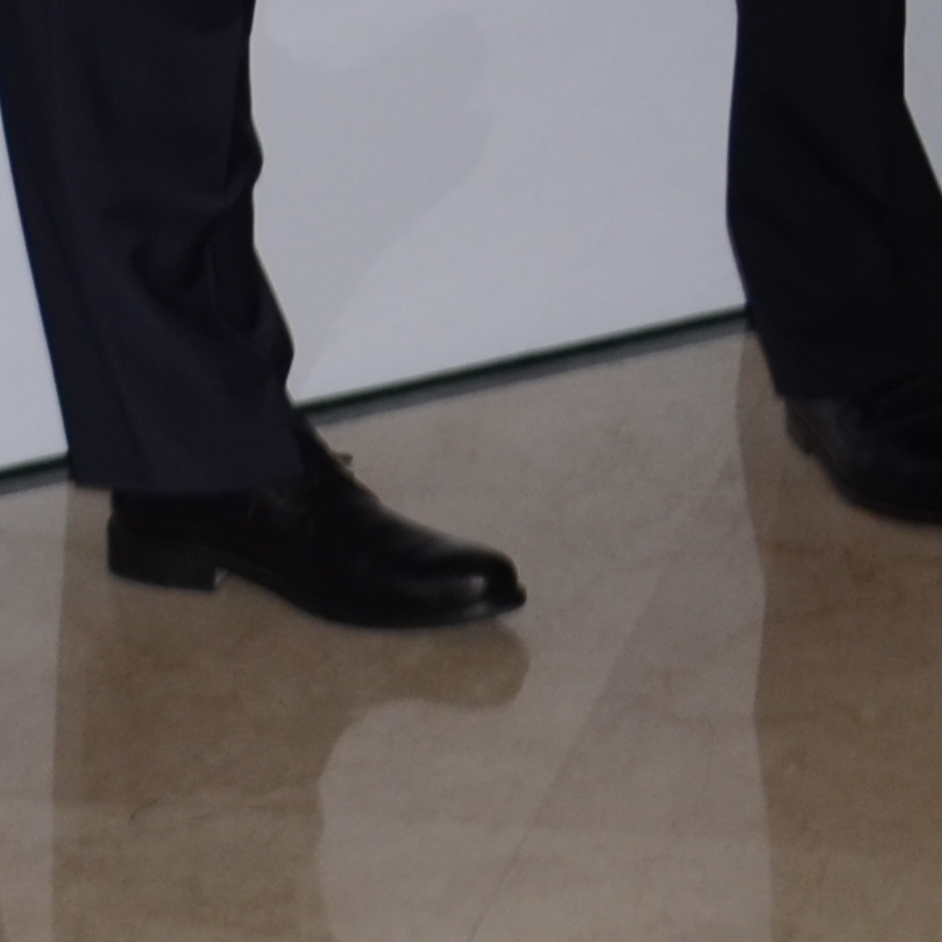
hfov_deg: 7.7
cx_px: -1280
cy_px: -1085
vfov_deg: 7.8
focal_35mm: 212
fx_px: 6527
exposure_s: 1/250
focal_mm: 24
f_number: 4.5
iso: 250
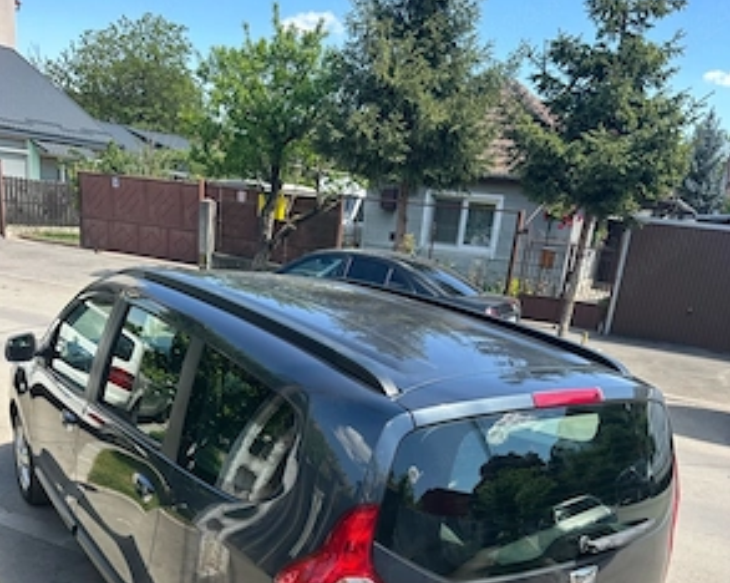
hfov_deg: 55.7
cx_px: 359
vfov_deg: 43.9
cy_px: 453
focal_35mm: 32
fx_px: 691
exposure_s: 1/962
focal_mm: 6.86
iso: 80
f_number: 1.78
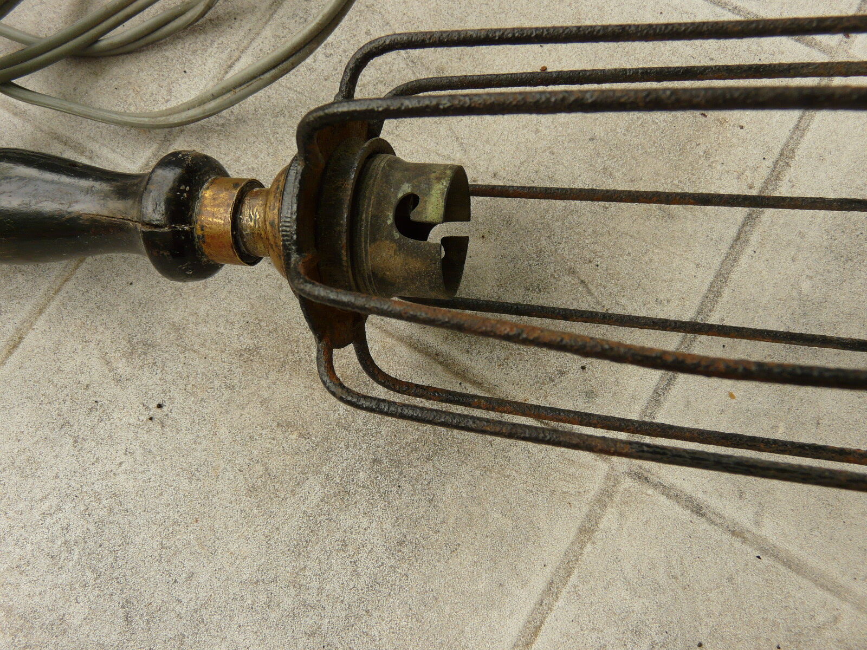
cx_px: 434
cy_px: 325
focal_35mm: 28
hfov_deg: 63.4
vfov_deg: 49.7
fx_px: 701
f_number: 4
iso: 100
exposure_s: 1/125
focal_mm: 4.6
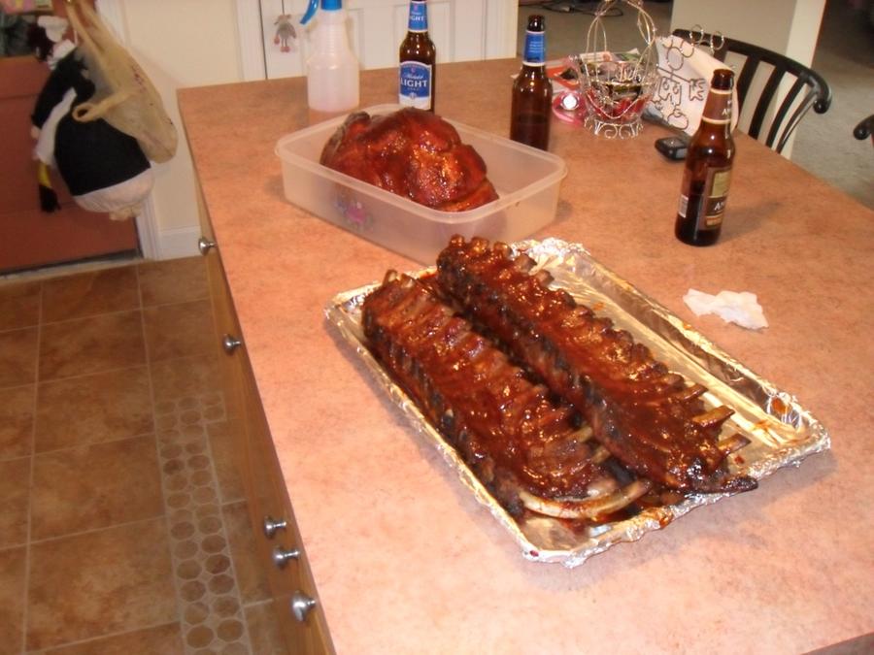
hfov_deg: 52.6
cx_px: 437
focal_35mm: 35
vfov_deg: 40.7
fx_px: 884
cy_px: 328
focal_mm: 6.2
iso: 320
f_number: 2.8
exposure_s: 1/45
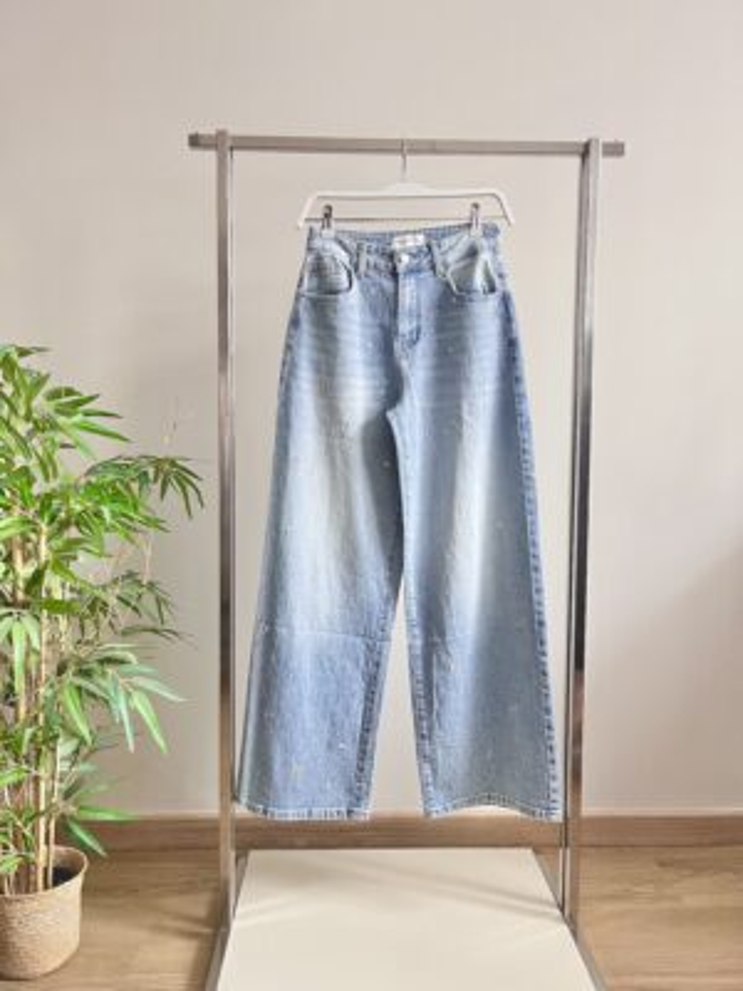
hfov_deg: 53.1
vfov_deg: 67.3
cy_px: 496
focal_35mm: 26
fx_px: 744
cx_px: 372
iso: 320
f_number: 1.6
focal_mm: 5.1
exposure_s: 1/60
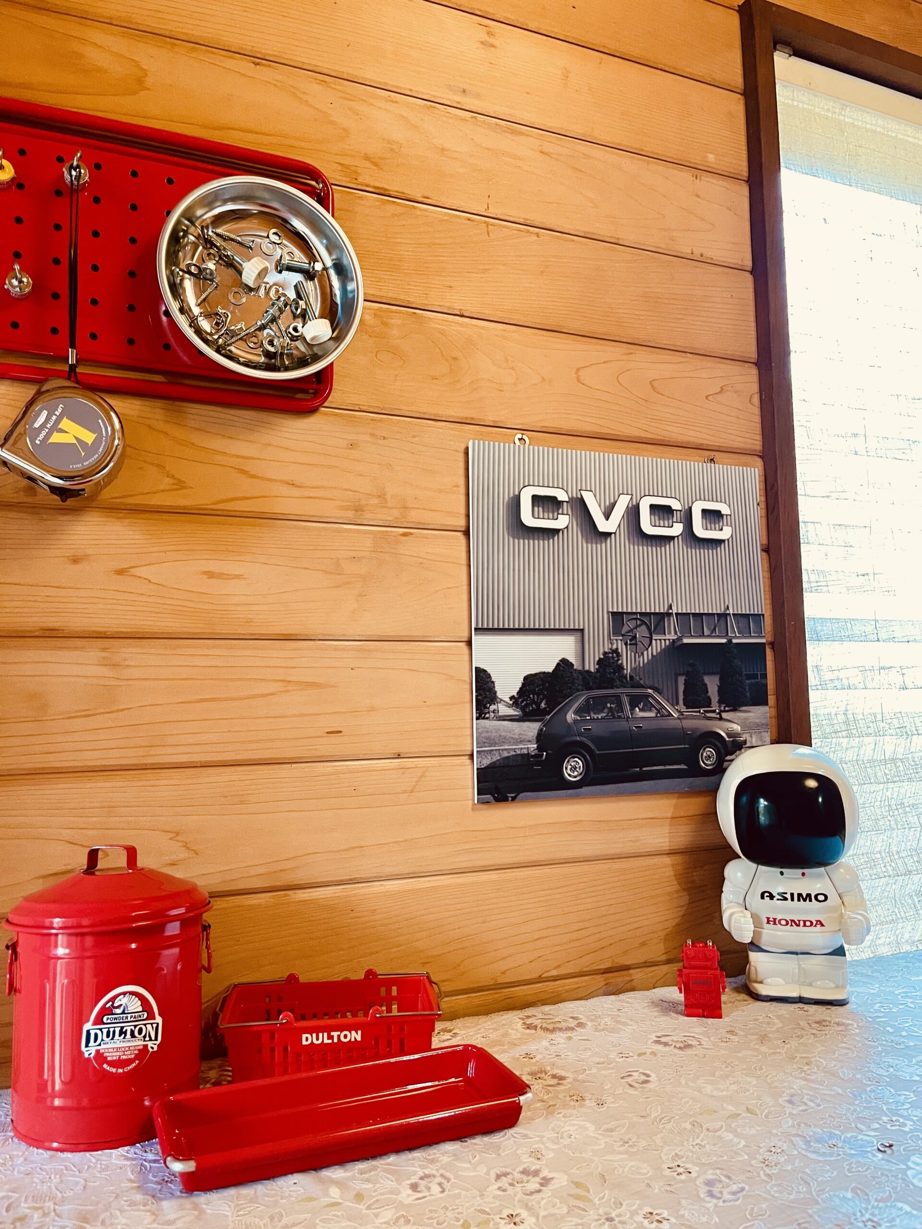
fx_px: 888
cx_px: 461
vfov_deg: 69.4
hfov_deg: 54.9
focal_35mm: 25
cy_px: 614
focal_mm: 5.1
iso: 320
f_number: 1.6
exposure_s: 1/50
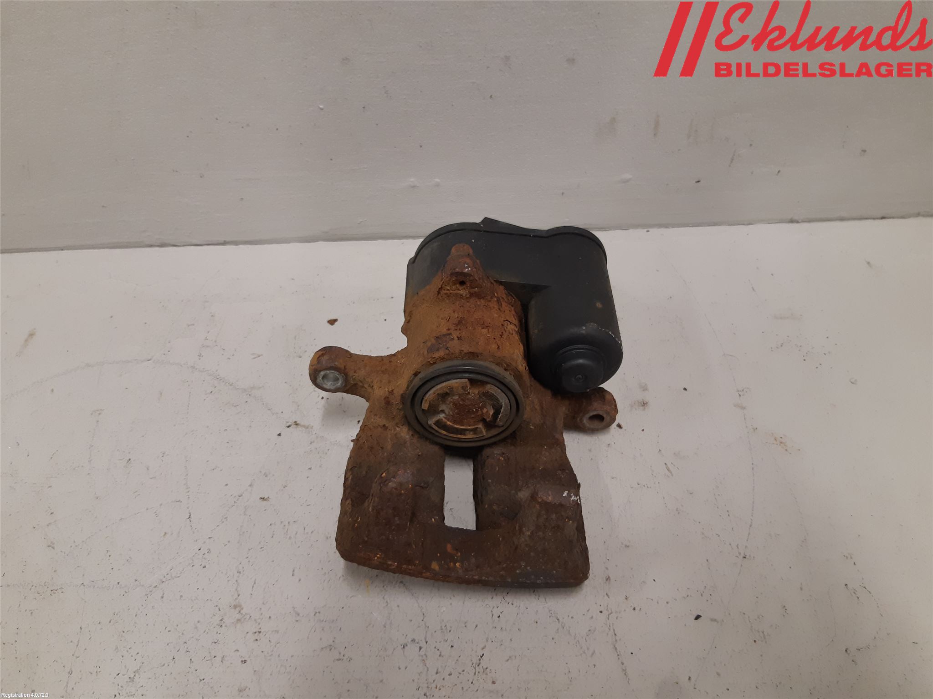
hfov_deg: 67.3
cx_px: 466
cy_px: 350
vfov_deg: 53.1
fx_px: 701
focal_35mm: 26
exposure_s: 1/50
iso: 160
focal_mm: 3.93
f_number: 1.7
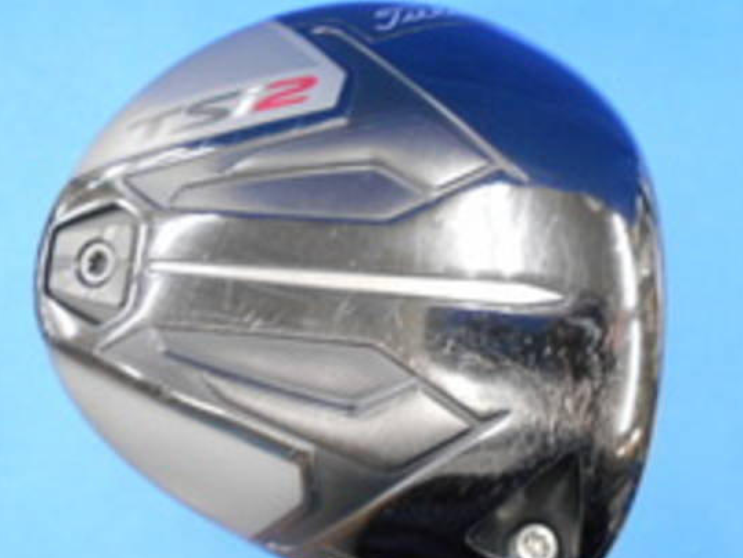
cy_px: 288
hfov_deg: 58.2
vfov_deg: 45.5
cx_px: 414
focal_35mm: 31
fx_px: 666
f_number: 3.2
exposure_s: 1/15
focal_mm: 4.6
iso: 400
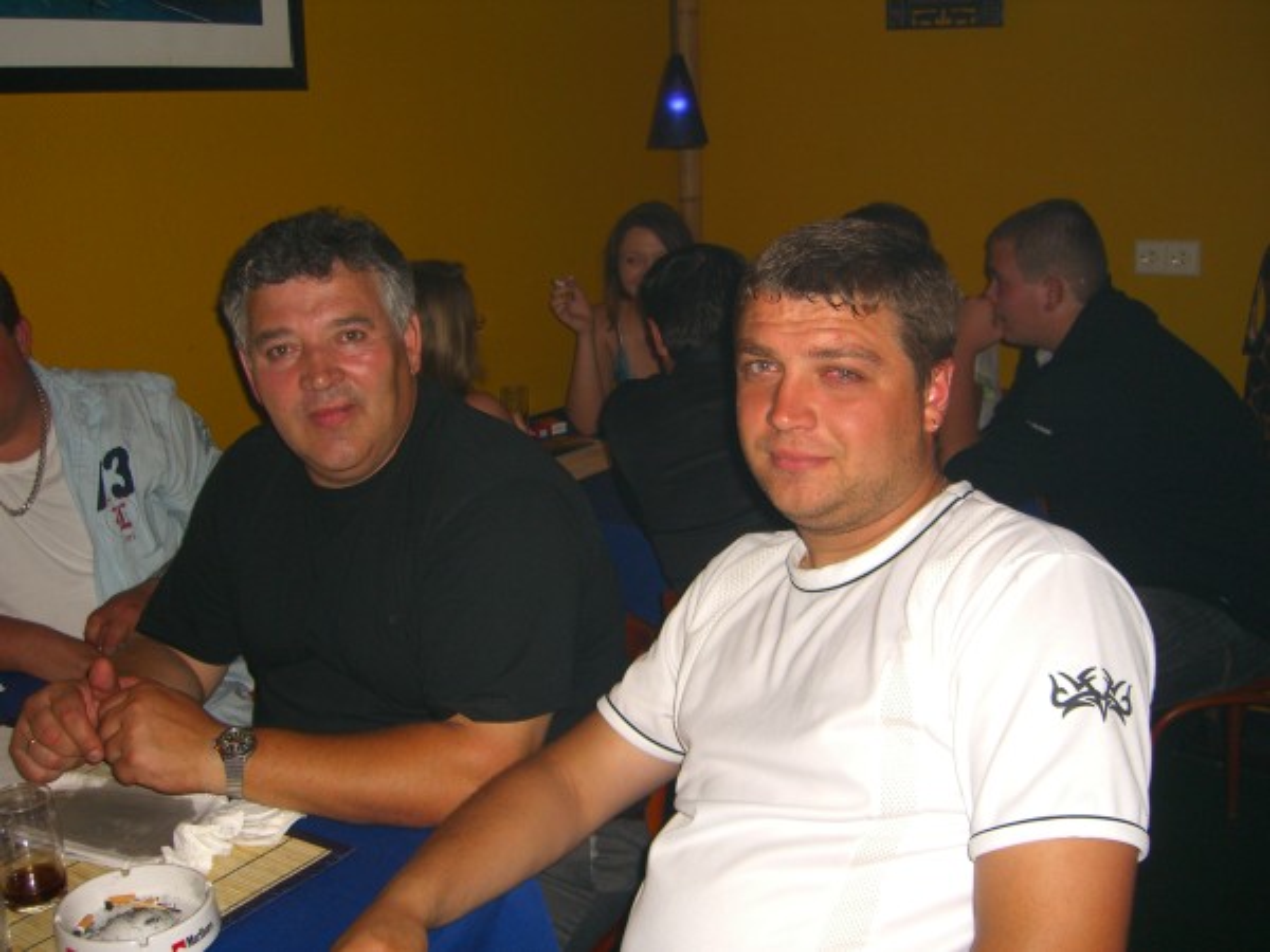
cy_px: 476
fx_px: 1394
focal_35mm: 38
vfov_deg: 37.7
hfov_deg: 49.0
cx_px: 635
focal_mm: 7.9
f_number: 2.8
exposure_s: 1/60
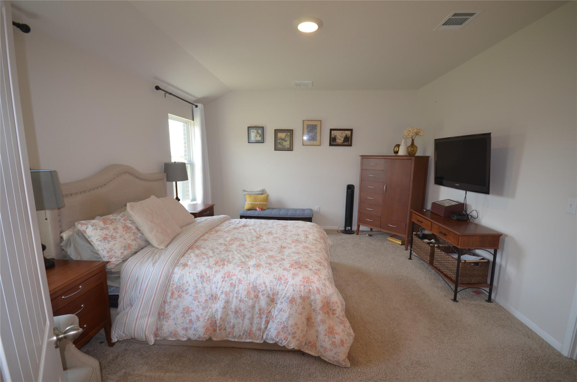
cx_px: 288
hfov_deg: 100.5
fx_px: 240
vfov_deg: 77.1
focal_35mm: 15
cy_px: 191
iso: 400
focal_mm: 10
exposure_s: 1/100
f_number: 4
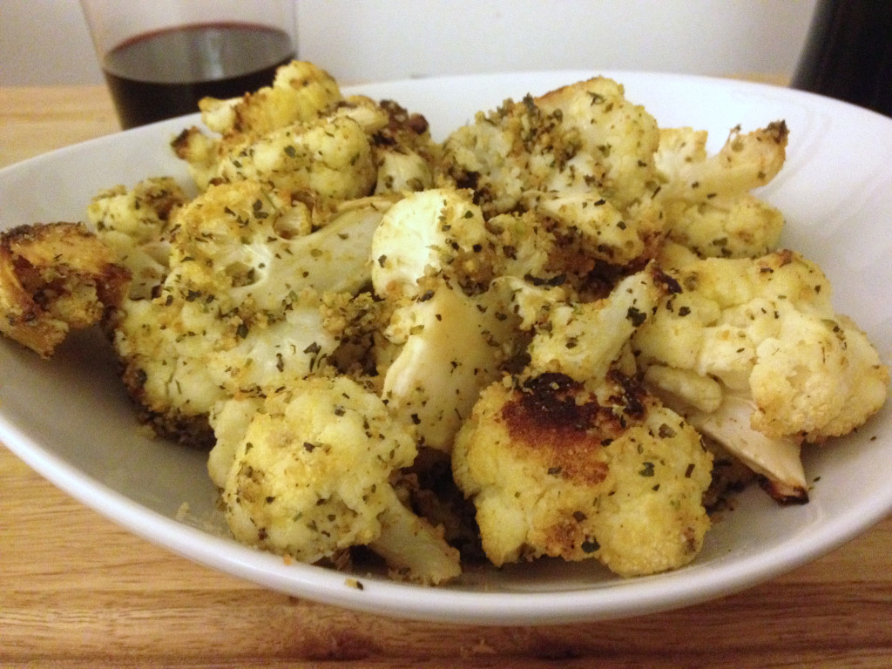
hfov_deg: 52.6
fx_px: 902
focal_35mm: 35
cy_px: 334
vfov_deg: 40.7
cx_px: 446
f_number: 2.4
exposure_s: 1/15
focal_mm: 4.28
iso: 640
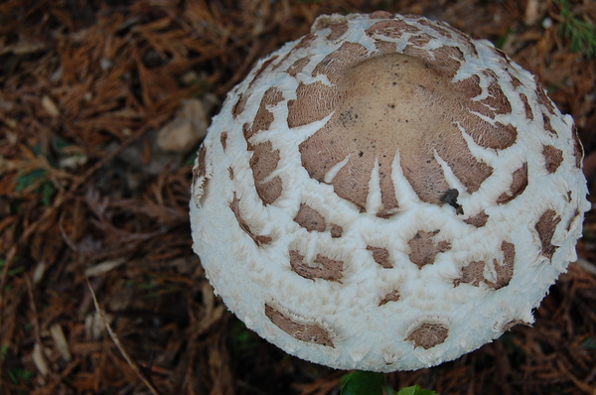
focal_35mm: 51
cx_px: 298
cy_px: 198
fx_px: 843
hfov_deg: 38.9
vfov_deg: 26.4
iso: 200
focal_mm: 34
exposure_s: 1/80
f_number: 8
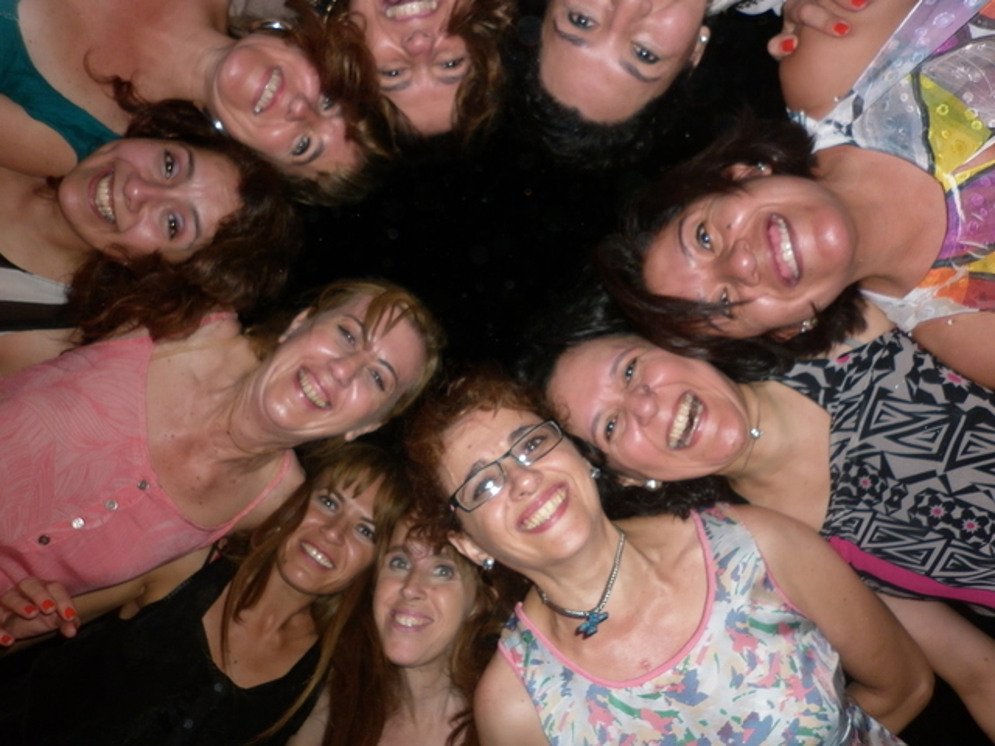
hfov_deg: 63.4
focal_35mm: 28
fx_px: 805
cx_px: 498
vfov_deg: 49.7
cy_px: 373
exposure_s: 1/30
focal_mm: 5
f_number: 2.8
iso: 100
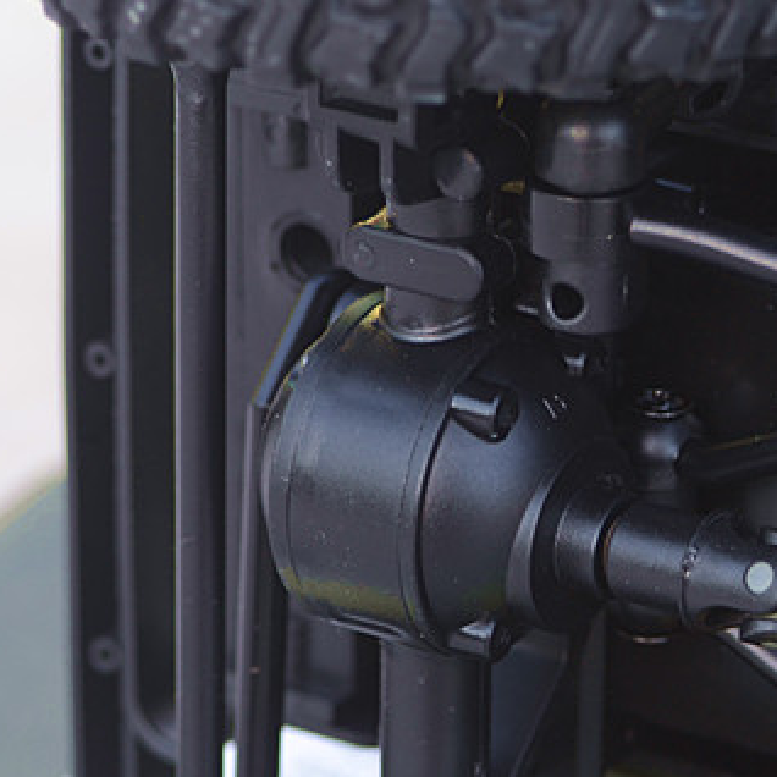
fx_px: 6501
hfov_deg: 6.8
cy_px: 549
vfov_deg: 6.8
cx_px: 691
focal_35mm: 256
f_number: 5.6
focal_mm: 80
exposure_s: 1/25
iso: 100
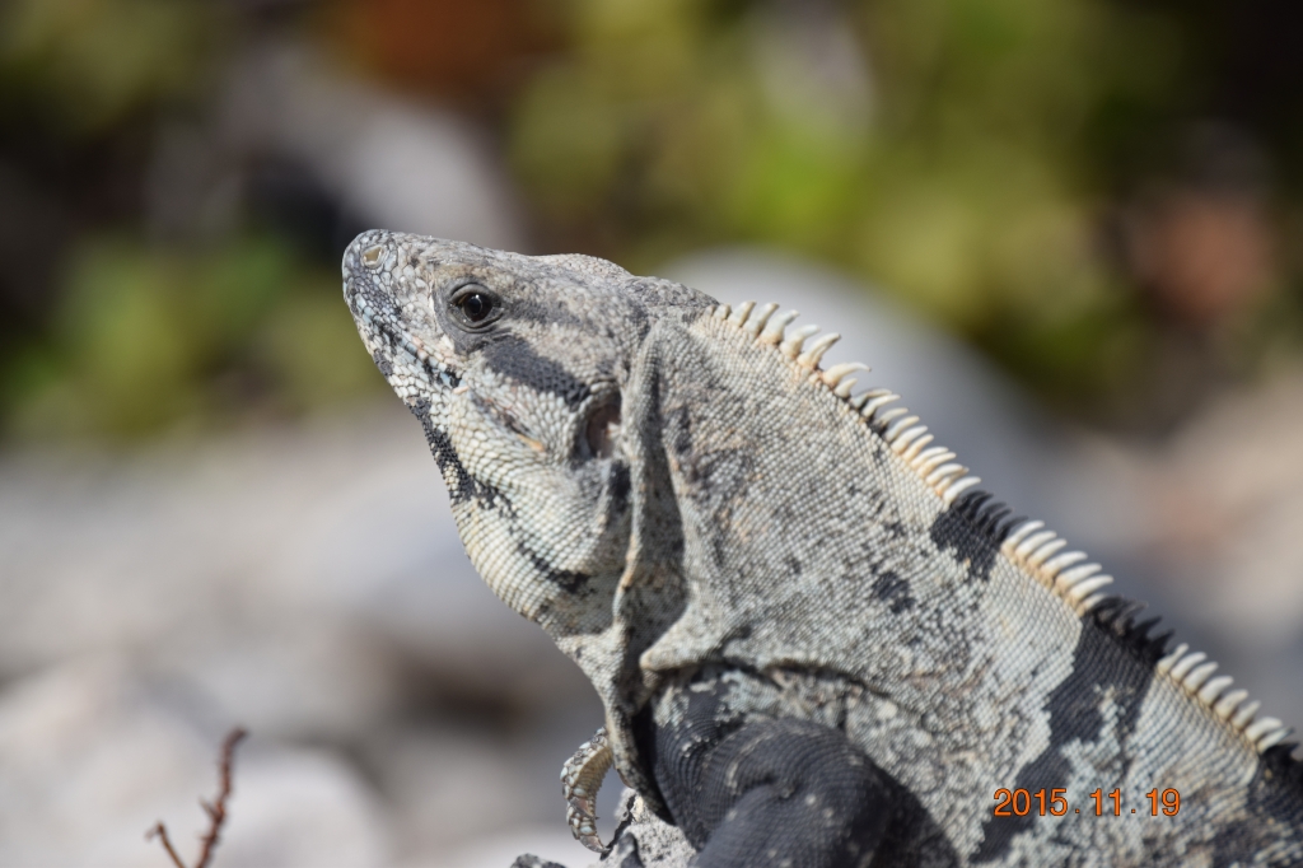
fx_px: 10040
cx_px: 652
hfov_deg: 7.4
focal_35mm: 278
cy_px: 434
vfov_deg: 4.9
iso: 280
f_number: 5.6
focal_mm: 185
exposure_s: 1/2000
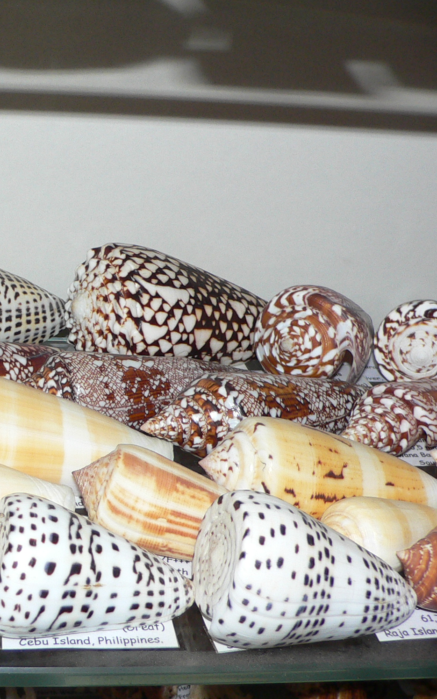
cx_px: -5
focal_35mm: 50
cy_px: 352
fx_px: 953
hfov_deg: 24.6
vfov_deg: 40.3
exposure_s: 1/60
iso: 100
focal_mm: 4.6
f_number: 2.8
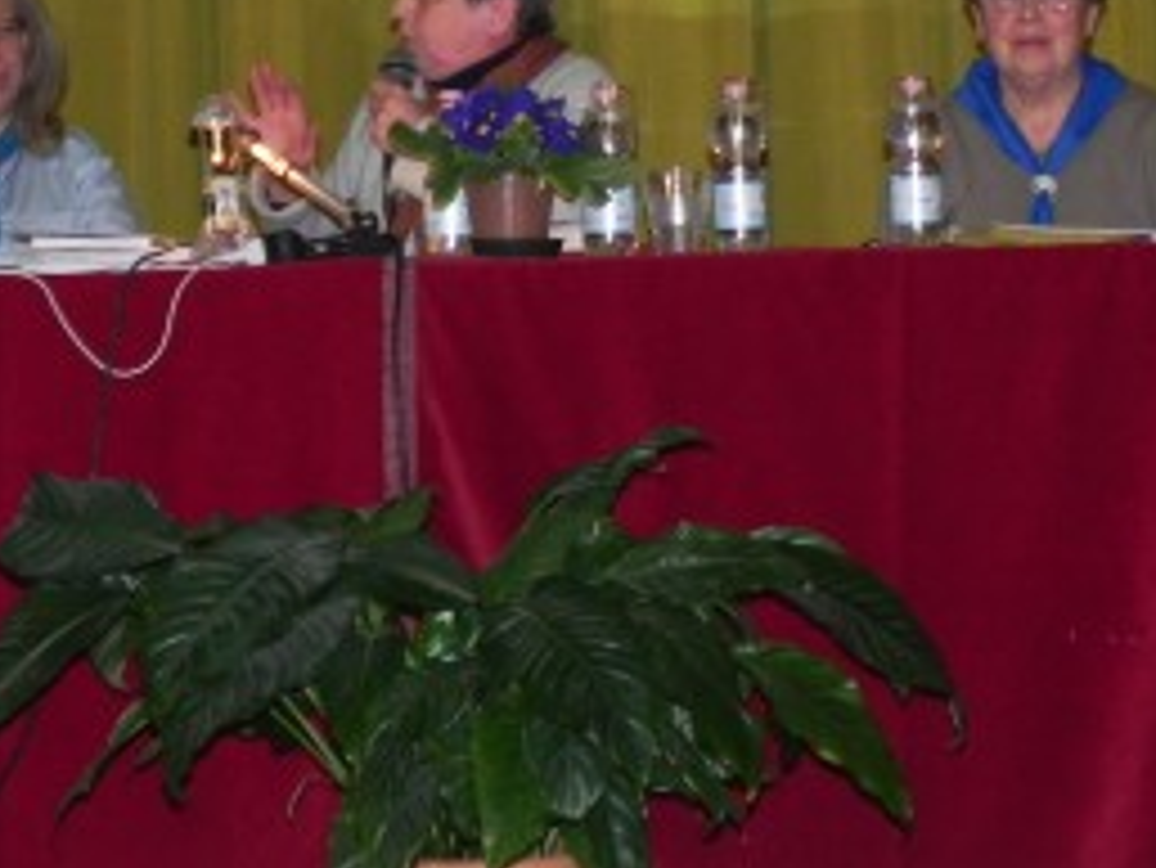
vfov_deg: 11.8
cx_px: 499
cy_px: -40
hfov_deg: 15.9
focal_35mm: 124
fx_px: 4143
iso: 400
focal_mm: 10.3
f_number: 3.5
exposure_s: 1/30
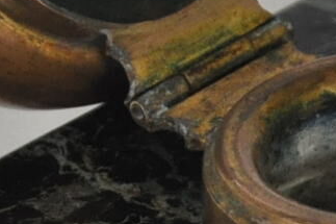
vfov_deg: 1.5
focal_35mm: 936
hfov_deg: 2.2
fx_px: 8731
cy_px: 243
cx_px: 365
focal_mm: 105
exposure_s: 1/100
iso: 1600
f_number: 5.6
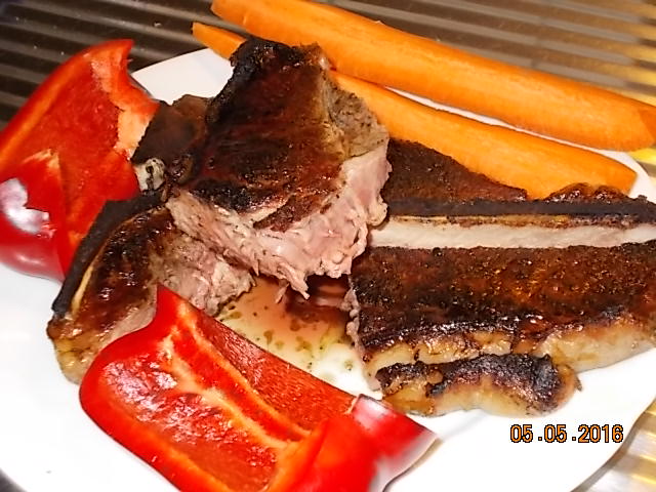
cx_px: 328
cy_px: 246
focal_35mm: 58
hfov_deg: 33.2
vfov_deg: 25.2
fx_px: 1099
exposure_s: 1/30
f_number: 4.9
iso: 200
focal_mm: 10.3
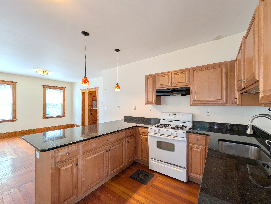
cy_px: 105
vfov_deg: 90.0
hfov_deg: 106.0
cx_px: 144
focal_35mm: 13
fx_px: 102
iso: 54
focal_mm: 2.23
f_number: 1.95
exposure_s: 1/30
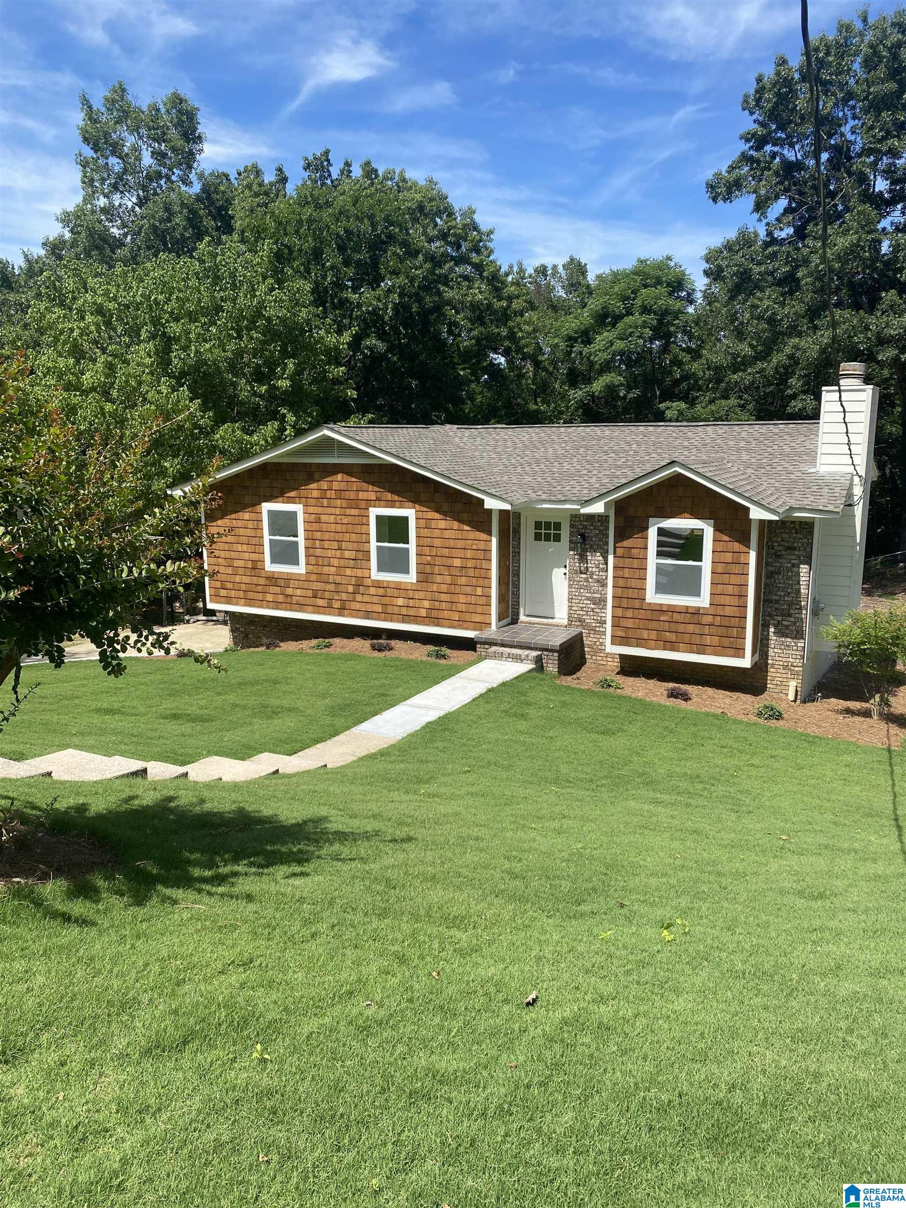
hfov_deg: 53.1
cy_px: 604
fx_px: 907
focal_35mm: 26
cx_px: 453
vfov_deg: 67.3
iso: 32
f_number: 1.8
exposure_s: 1/2141
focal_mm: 4.25
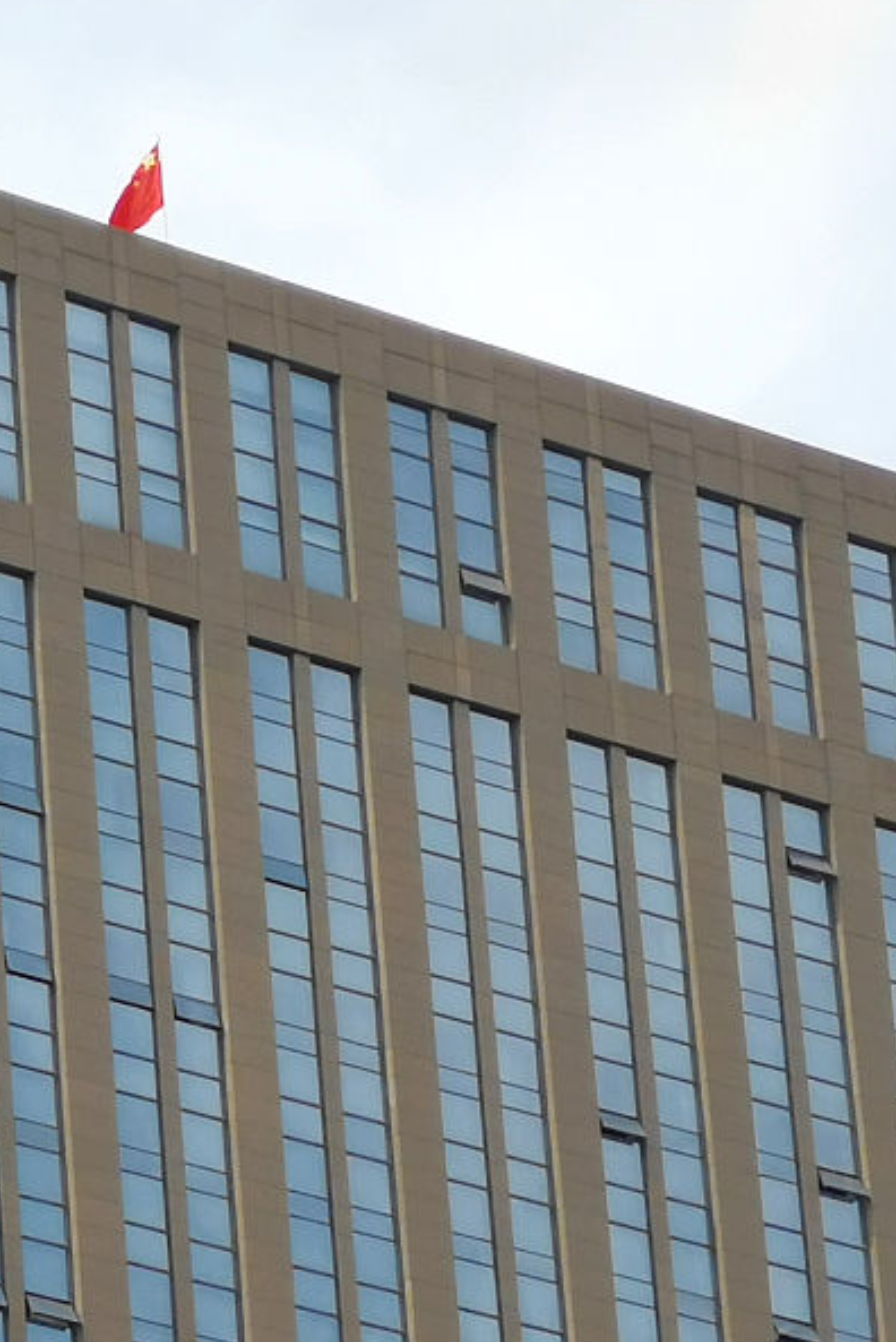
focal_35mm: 284
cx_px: -213
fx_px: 10589
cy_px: 842
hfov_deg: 4.8
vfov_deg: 7.2
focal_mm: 7.48
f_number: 2.4
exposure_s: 1/829
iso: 50
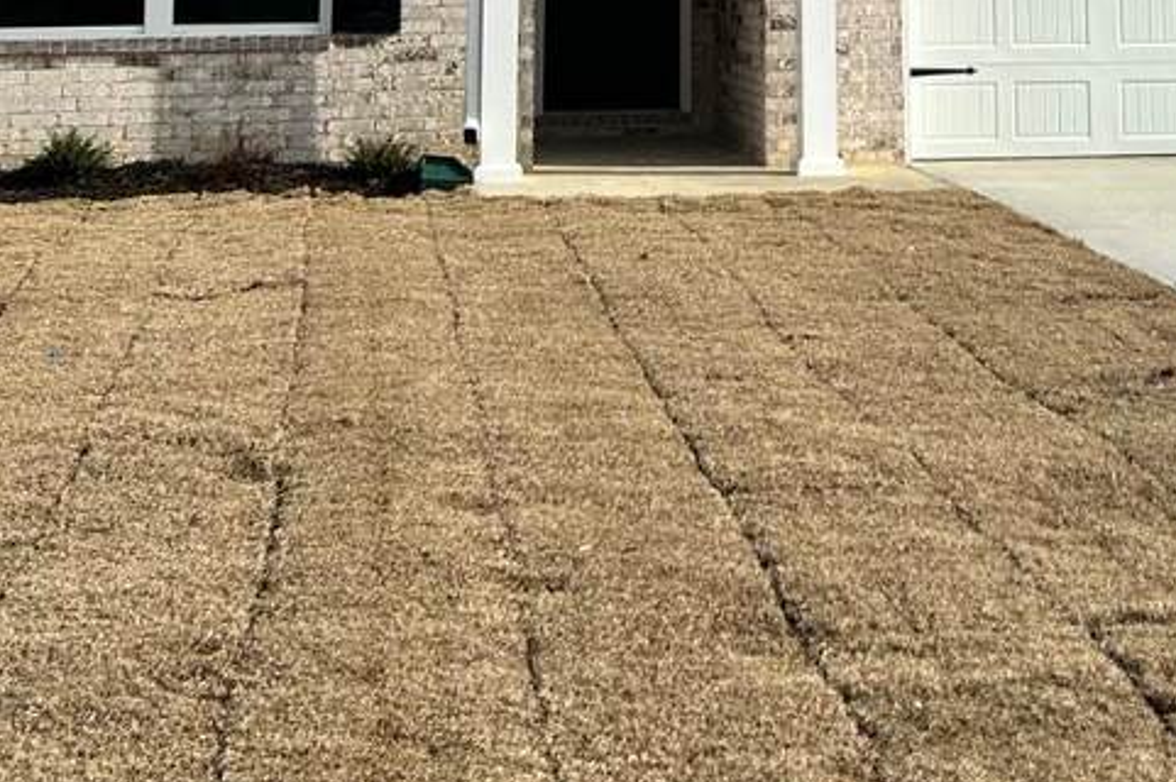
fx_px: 2350
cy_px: -279
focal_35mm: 72
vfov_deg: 17.5
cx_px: 817
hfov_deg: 27.9
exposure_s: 1/6993
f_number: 1.5
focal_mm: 5.7
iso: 50
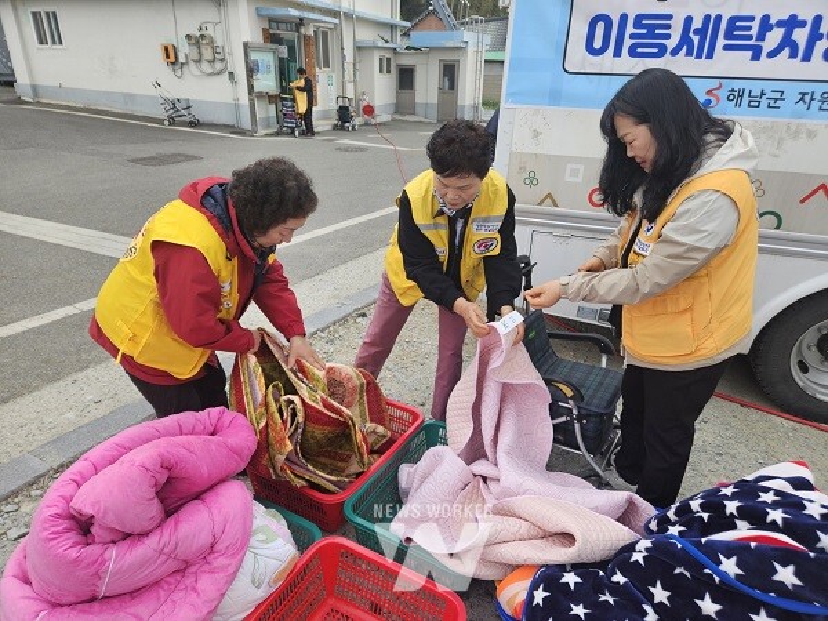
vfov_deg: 58.9
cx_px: 414
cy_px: 310
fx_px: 550
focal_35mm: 23
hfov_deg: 73.9
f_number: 1.8
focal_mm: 5.4
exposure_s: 1/270
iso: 25
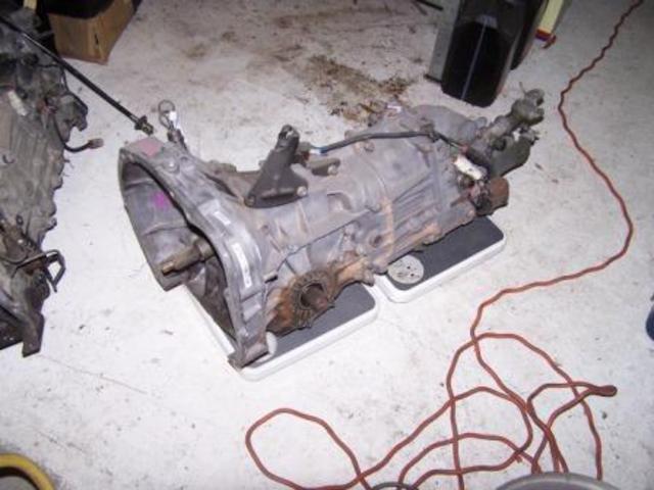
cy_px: 245
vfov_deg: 37.7
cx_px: 327
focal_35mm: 38
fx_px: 718
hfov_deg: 49.0
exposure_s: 1/60
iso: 140
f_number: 2.8
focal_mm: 6.3
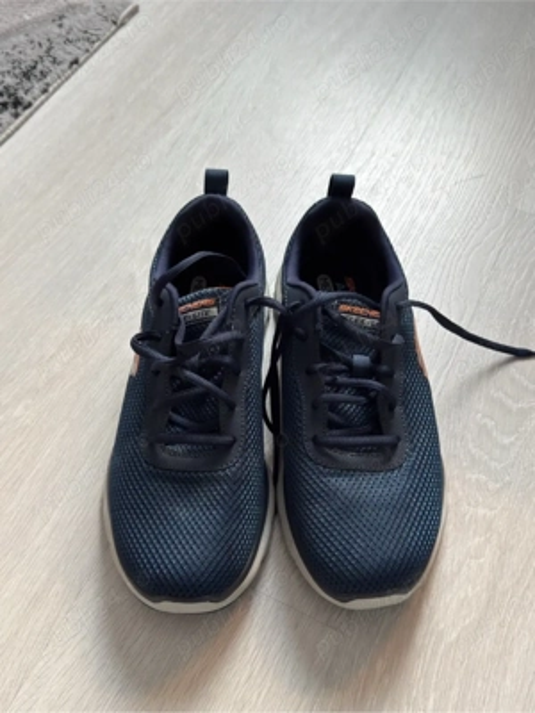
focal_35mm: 35
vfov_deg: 52.6
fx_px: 721
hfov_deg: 40.7
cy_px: 356
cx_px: 268
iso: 125
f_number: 1.78
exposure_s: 1/60
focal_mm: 6.76
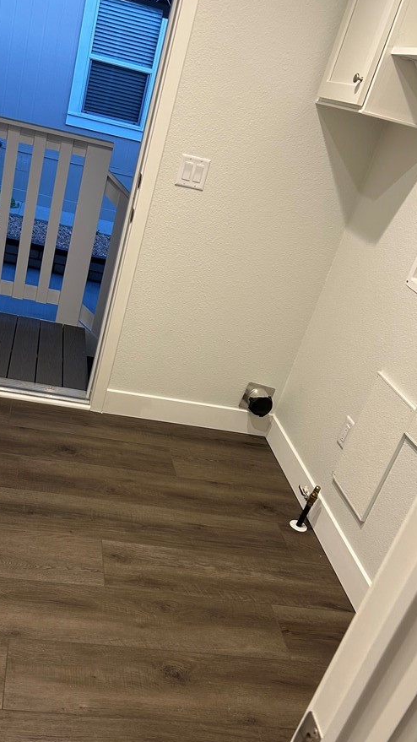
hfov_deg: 35.2
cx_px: 137
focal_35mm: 33
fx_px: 649
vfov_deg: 59.4
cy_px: 401
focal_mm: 5.7
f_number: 1.5
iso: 160
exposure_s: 1/60
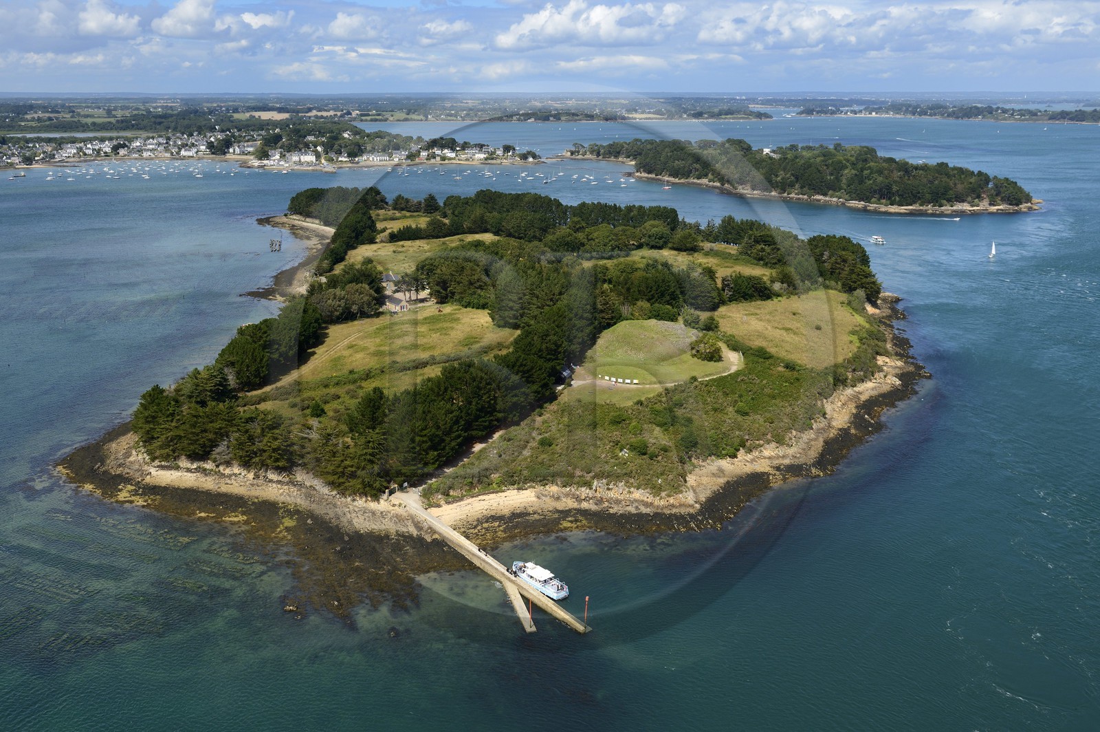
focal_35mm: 32
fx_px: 977
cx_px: 550
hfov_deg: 58.8
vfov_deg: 41.0
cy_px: 366
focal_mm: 32
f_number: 7.1
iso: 400
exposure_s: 1/1000
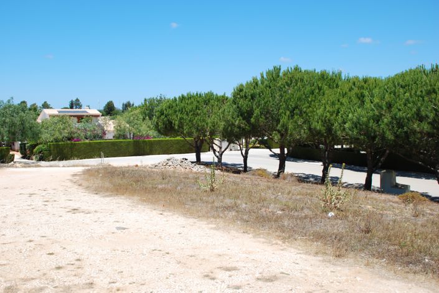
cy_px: 146
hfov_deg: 46.4
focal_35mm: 42
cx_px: 220
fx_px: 512
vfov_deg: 31.9
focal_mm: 28
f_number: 7.1
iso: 100
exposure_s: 1/200
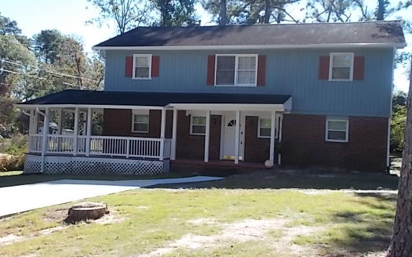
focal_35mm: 47
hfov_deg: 42.6
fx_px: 528
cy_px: 120
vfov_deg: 27.4
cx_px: 207
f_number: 4.2
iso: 80
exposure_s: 1/250
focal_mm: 7.9
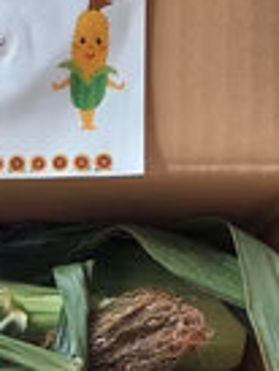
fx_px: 783
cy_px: 287
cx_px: -111
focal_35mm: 73
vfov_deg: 26.3
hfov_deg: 18.4
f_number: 2
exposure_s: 1/60
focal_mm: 4.6
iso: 160
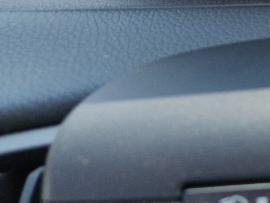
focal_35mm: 94
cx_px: 480
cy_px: -91
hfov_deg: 17.2
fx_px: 733
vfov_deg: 14.8
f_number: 1.8
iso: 50
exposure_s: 1/363
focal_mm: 5.4
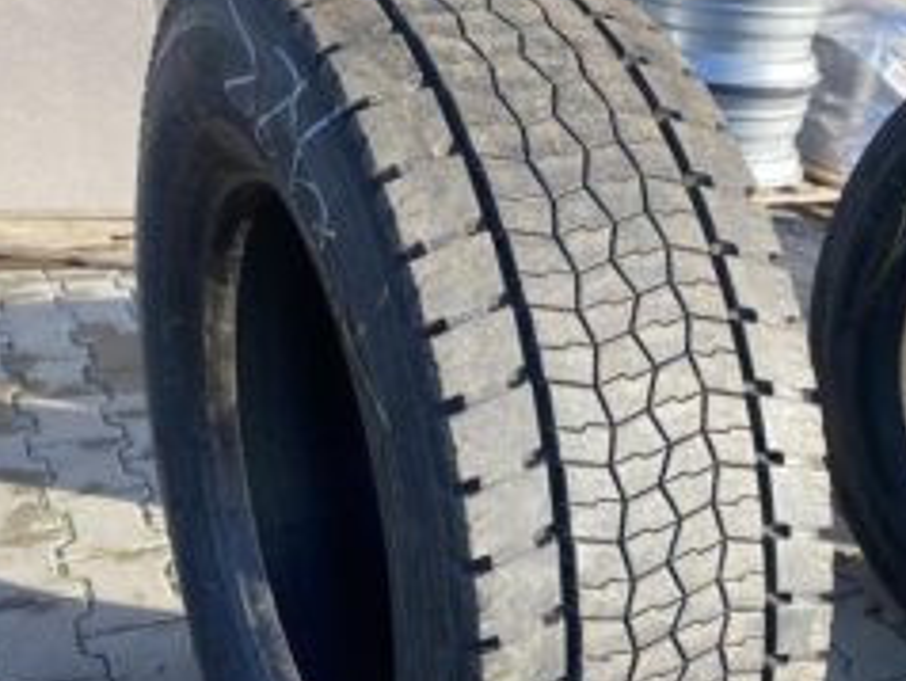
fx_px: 1231
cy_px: 493
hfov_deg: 40.0
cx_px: 586
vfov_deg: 30.5
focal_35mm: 47
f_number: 1.8
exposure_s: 1/571
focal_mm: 4.25
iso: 32
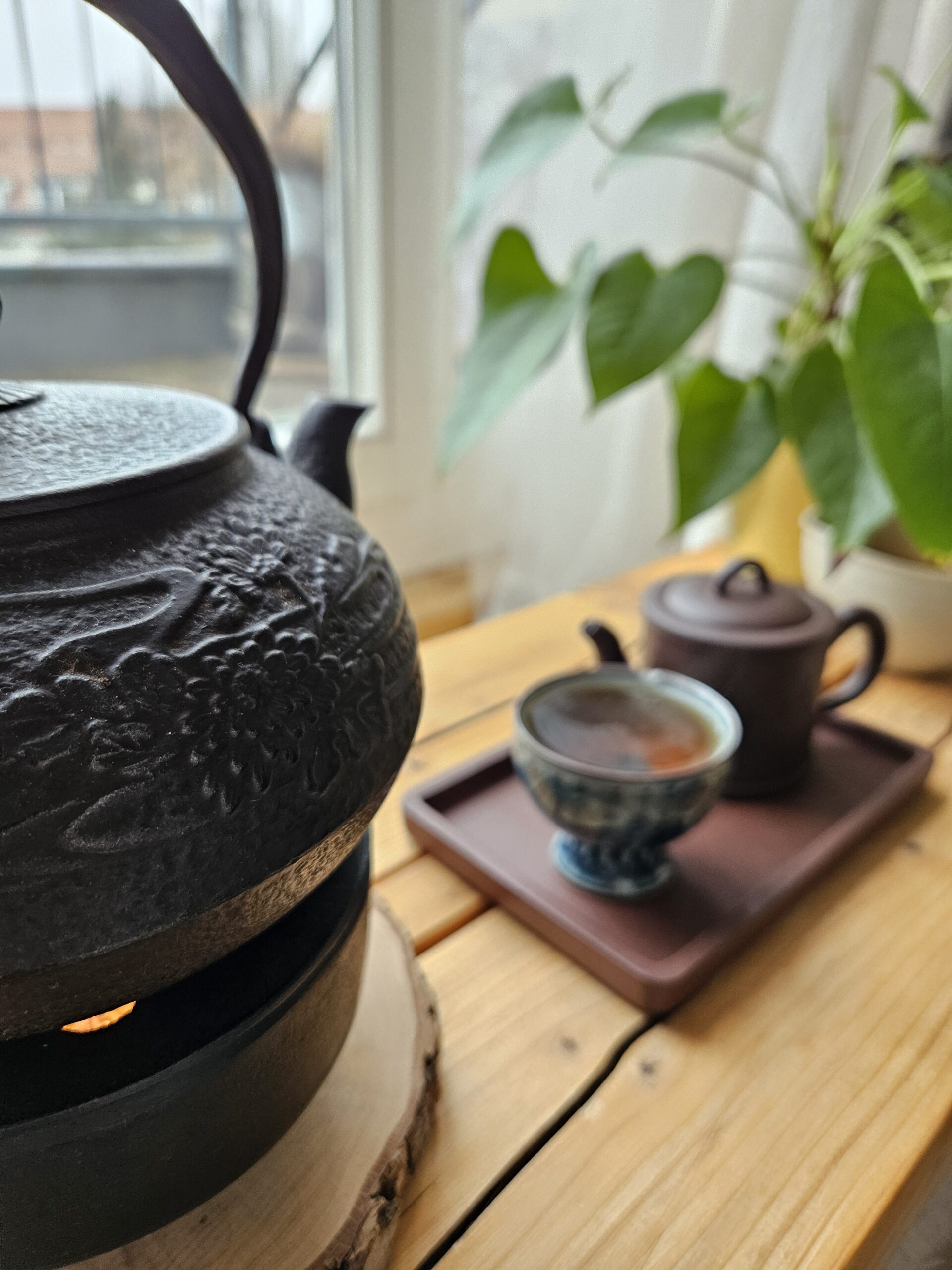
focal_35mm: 23
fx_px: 843
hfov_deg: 58.9
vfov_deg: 73.9
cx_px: 476
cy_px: 635
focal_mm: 5.4
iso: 320
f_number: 1.8
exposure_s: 1/100
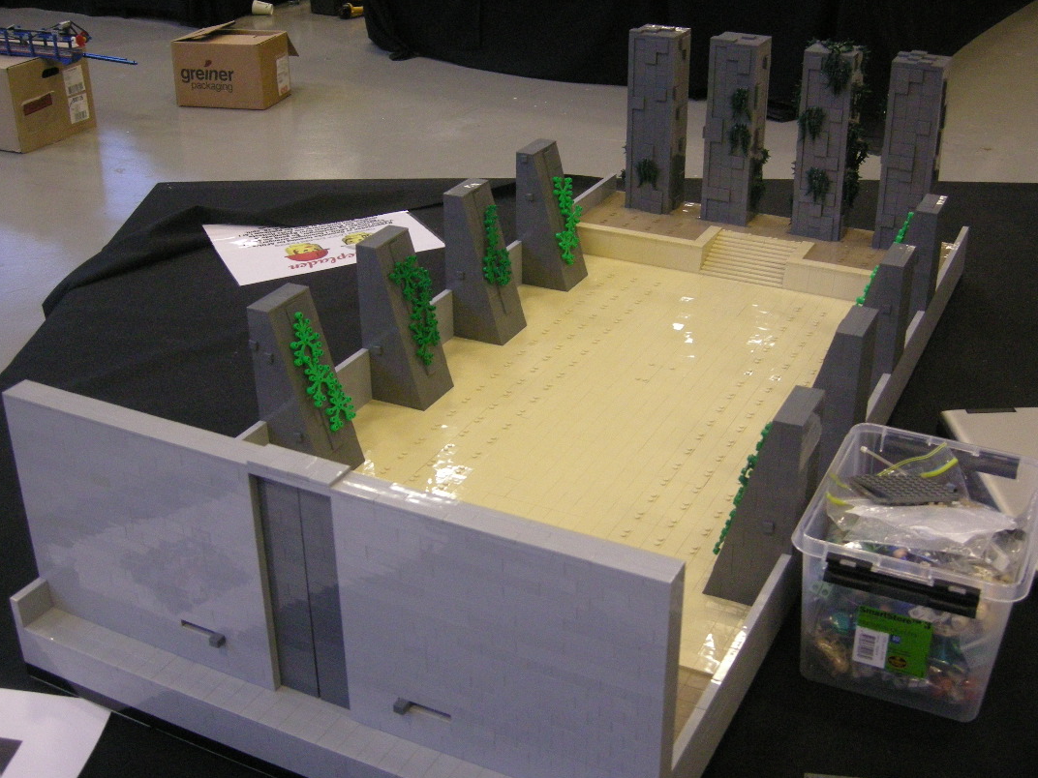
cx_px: 558
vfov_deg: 33.6
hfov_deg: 43.8
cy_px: 386
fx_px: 1289
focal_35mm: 43
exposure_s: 1/30.1
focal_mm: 7.5
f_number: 2.7
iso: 400
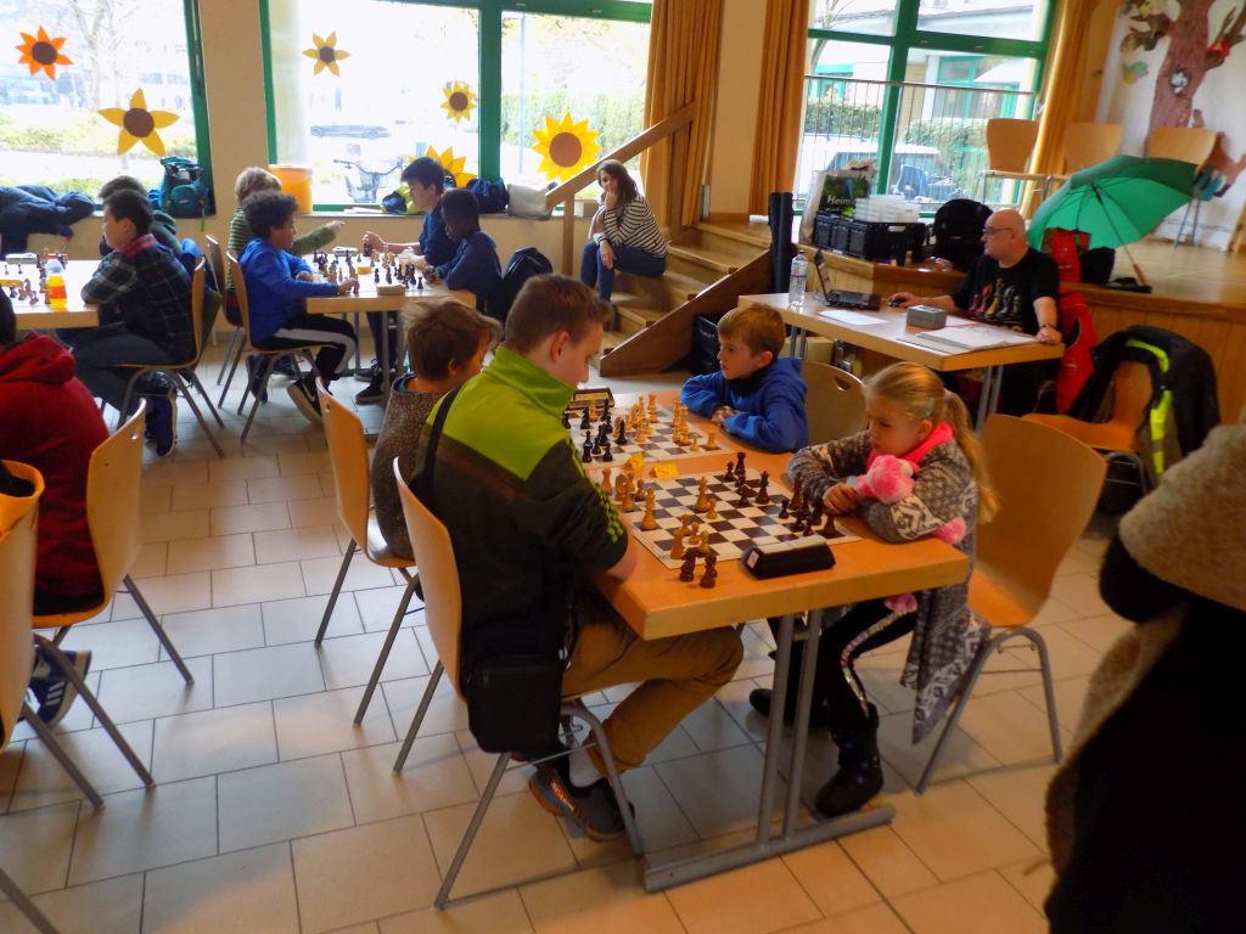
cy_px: 467
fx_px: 972
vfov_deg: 51.4
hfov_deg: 65.3
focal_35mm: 27
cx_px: 623
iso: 250
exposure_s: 1/30
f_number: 3.2
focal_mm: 4.8
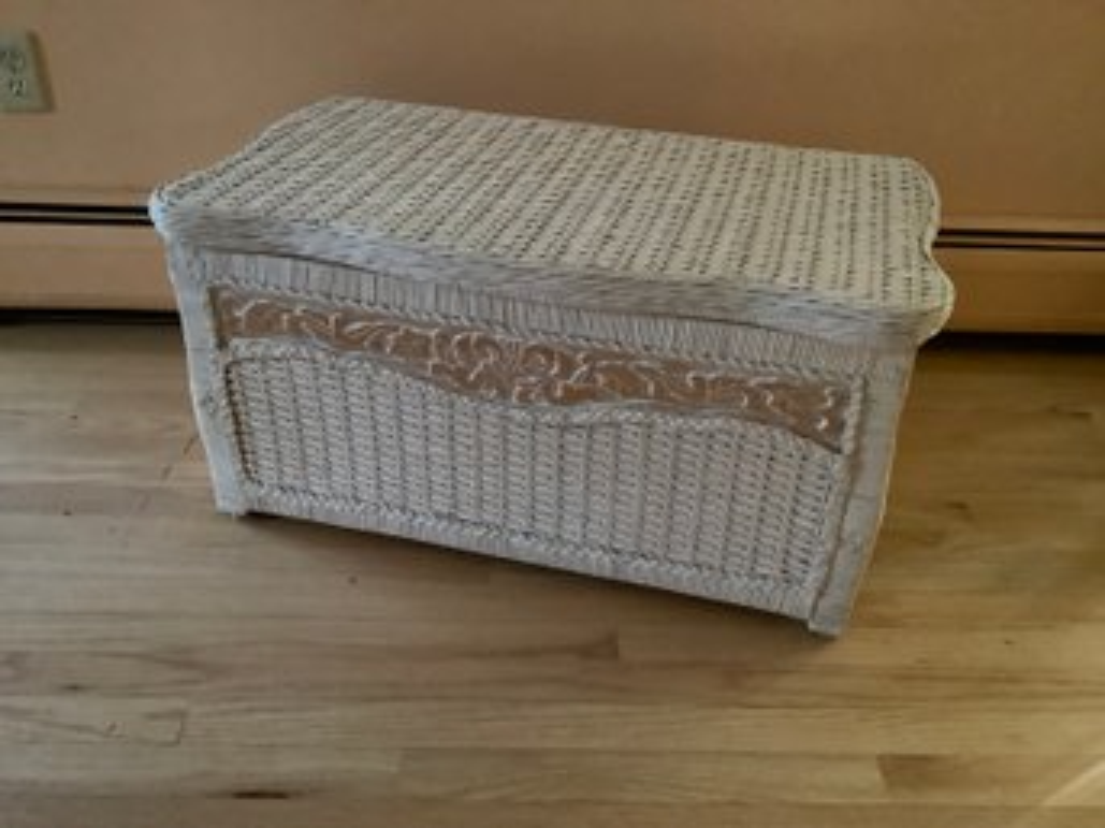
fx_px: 989
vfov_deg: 45.4
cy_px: 414
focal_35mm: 31
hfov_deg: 58.4
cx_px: 552
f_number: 2.4
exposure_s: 1/33
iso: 400
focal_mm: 3.3
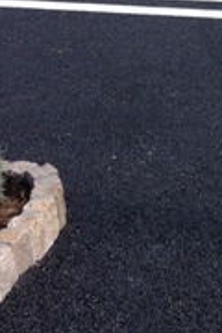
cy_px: -15
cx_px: 413
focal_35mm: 122
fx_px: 1128
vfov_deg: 16.4
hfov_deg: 10.5
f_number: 2.4
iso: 50
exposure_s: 1/951
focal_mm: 4.12
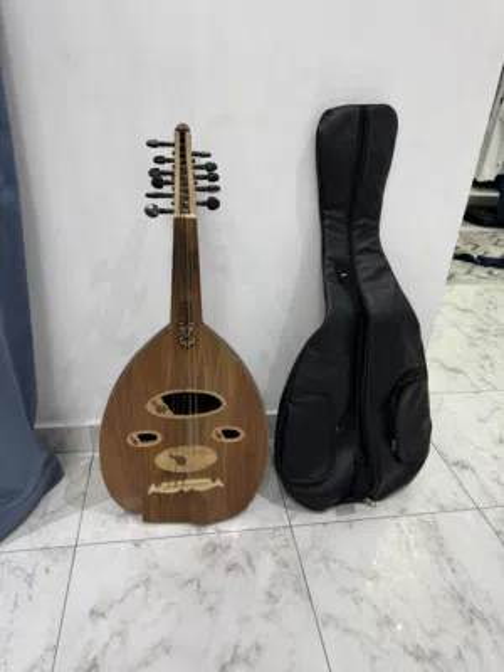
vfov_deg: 71.6
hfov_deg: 56.8
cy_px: 336
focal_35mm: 24
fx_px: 466
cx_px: 252
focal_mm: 6.76
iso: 160
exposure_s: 1/100
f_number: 1.78
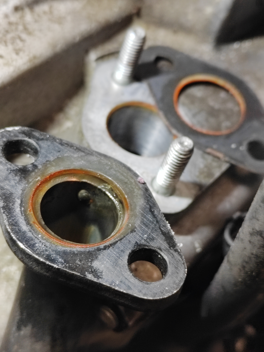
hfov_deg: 26.6
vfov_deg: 34.9
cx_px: 132
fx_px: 559
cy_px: 176
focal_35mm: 55
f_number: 1.9
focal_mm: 5.52
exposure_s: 1/100
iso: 320
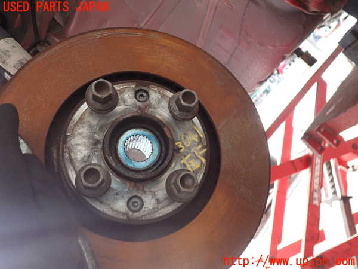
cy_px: 134
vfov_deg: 46.8
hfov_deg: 60.0
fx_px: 310
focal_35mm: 30
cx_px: 179
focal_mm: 5.4
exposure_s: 1/30
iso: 250
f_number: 2.3
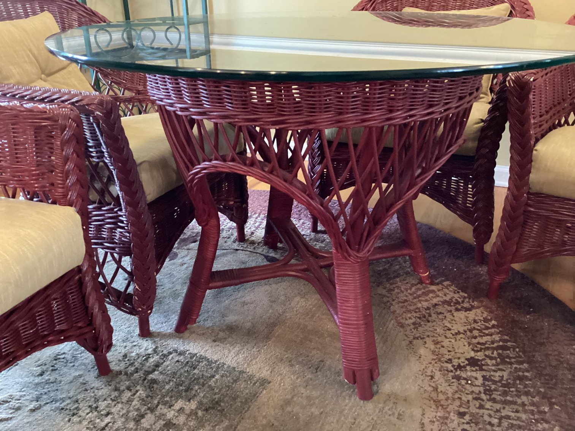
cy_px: 216
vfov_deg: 45.4
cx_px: 288
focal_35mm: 31
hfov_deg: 58.3
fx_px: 515
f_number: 2.4
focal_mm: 3.3
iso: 640
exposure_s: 1/20
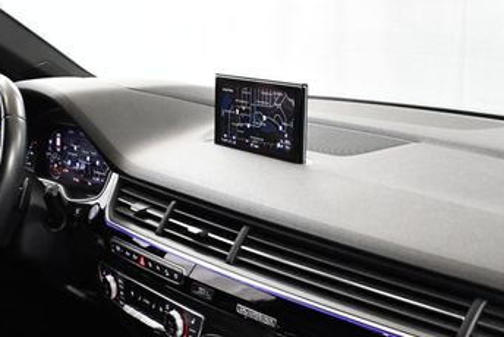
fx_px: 939
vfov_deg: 20.2
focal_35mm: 67
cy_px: 264
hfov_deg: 30.0
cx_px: 214
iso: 2800
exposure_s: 1/125
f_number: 3.5
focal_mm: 18
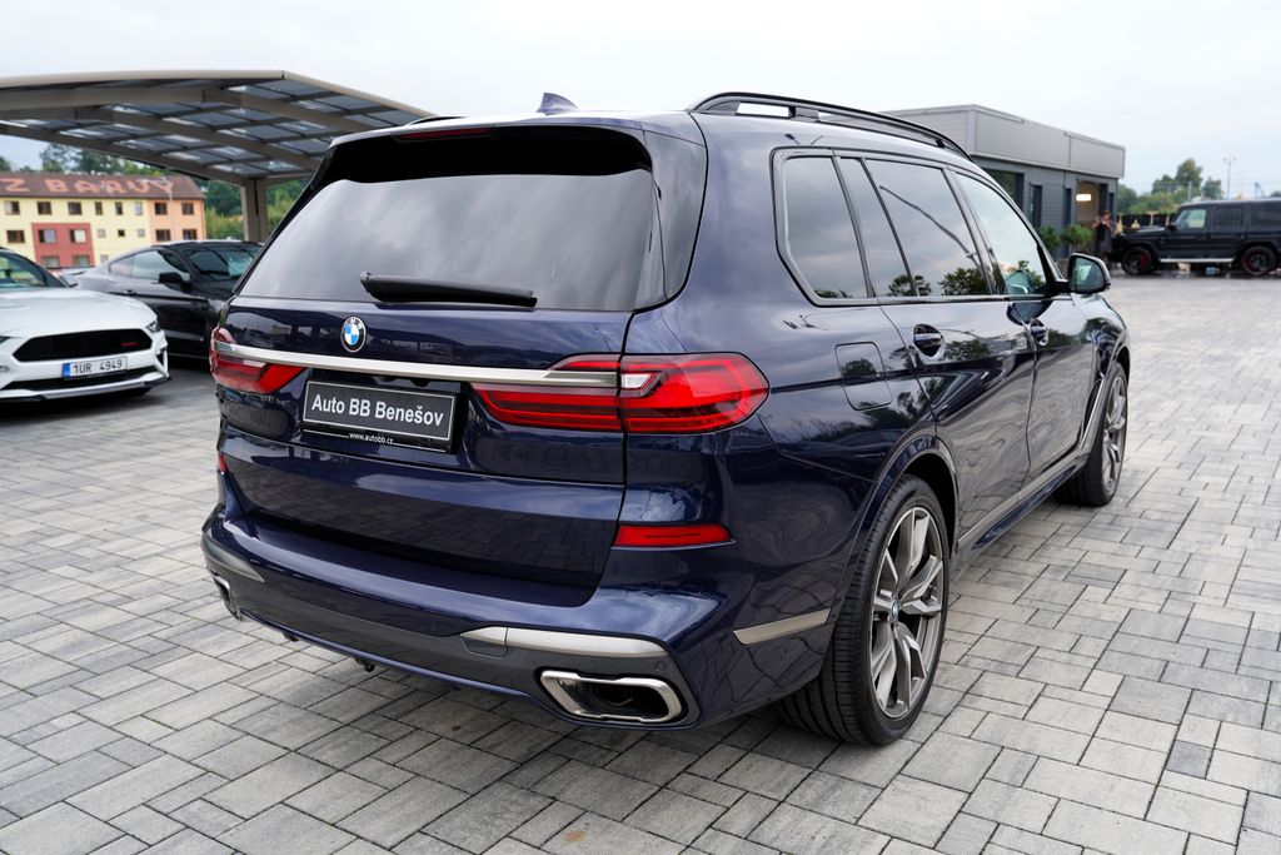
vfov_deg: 43.6
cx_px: 640
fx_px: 1068
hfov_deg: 61.9
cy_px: 428
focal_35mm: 30
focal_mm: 30
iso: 100
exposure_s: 1/80
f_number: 4.5
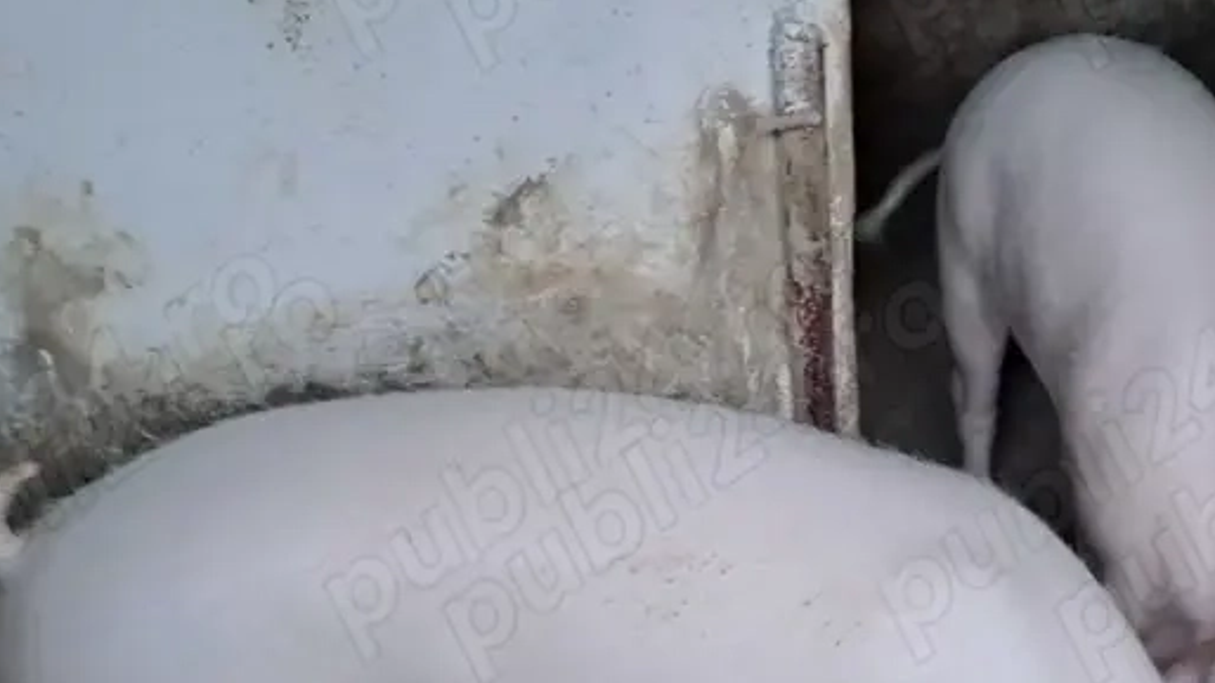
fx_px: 1707
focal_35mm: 53
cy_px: 484
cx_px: 851
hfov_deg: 38.5
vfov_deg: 22.5
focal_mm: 4.65
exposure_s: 1/40
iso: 320
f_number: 1.8
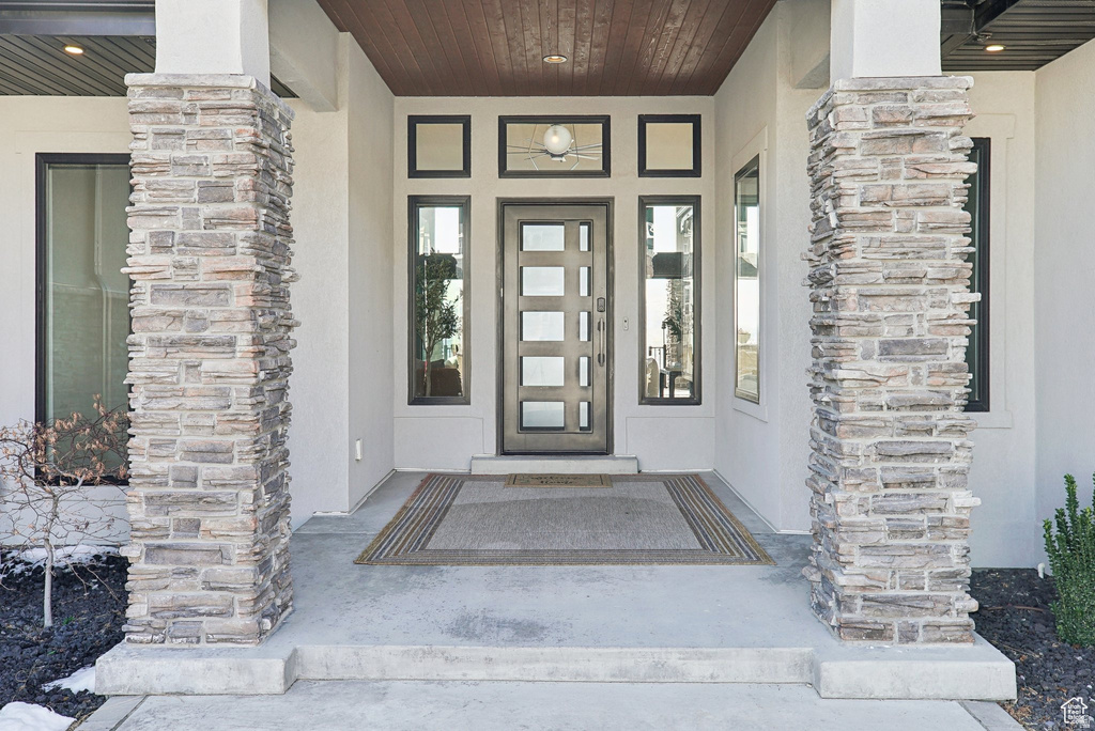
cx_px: 548
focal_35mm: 29
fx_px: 883
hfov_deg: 63.6
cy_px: 366
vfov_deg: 45.0
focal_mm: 29
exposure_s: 1/20
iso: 100
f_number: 9
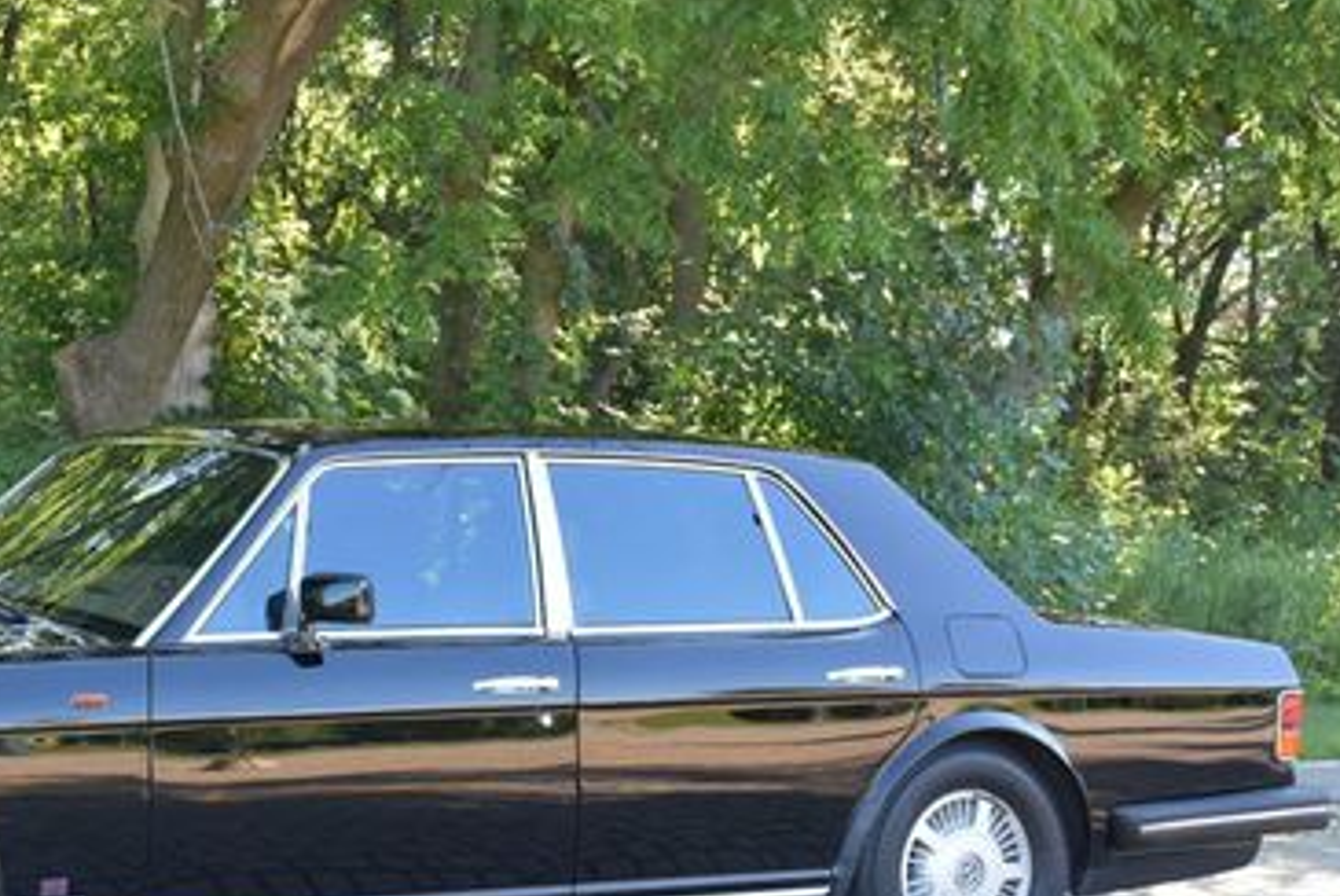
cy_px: 595
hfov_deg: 25.2
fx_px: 2943
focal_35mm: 79
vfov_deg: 17.3
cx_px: 264
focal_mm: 30
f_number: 7.1
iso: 800
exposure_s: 1/200
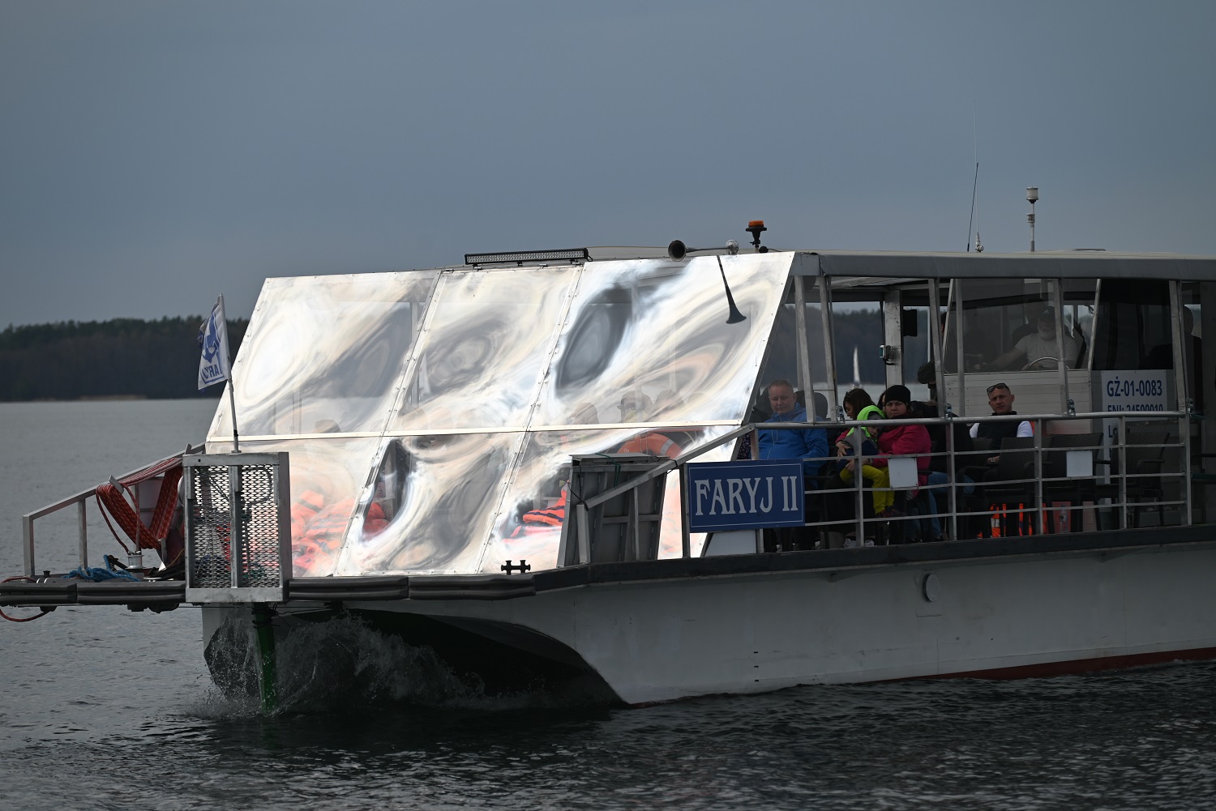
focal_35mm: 180
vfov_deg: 7.6
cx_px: 608
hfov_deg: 11.4
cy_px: 406
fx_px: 6081
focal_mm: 180
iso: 100
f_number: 6.3
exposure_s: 1/1250
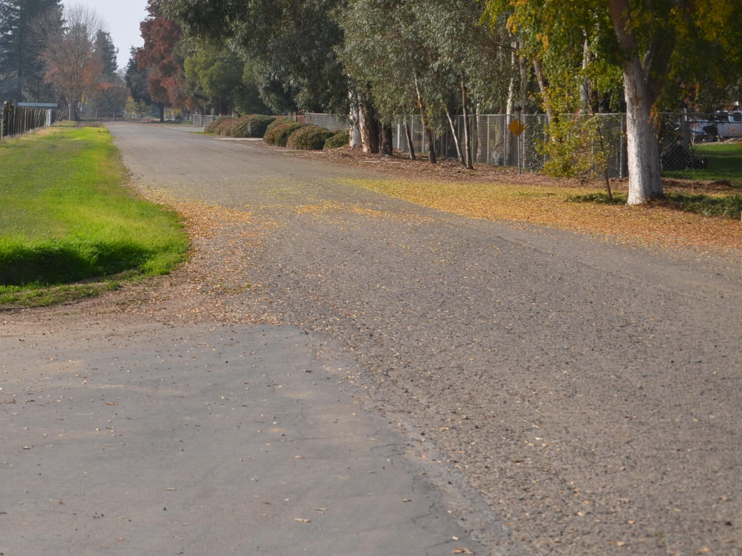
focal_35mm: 109
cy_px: 115
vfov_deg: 13.5
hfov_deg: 17.7
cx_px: 27
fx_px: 2337
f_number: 7.1
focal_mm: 38
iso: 100
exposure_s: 1/250
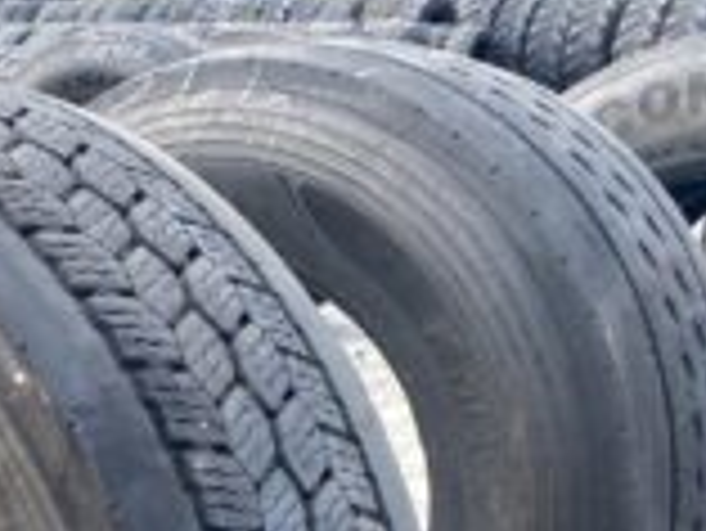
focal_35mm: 71
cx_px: -157
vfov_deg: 19.2
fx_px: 1449
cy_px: 691
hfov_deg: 24.6
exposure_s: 1/256
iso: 32
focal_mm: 4.25
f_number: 1.8
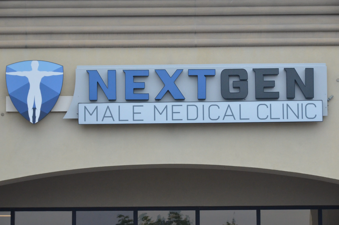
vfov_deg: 8.7
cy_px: 112
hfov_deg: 13.1
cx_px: 170
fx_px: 1480
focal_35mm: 158
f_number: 10
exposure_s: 1/1600
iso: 2000
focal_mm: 105
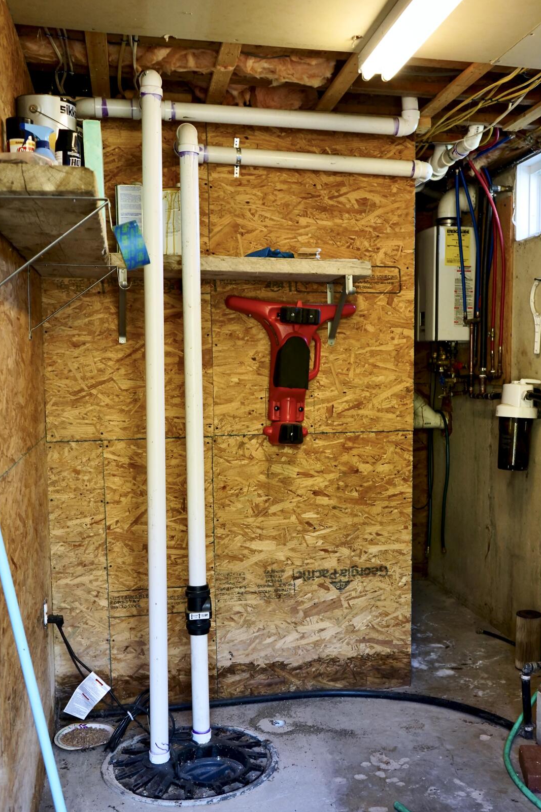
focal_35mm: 35
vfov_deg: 54.3
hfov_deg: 37.7
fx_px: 789
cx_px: 325
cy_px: 456
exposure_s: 1/160
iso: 1600
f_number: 4
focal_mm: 28
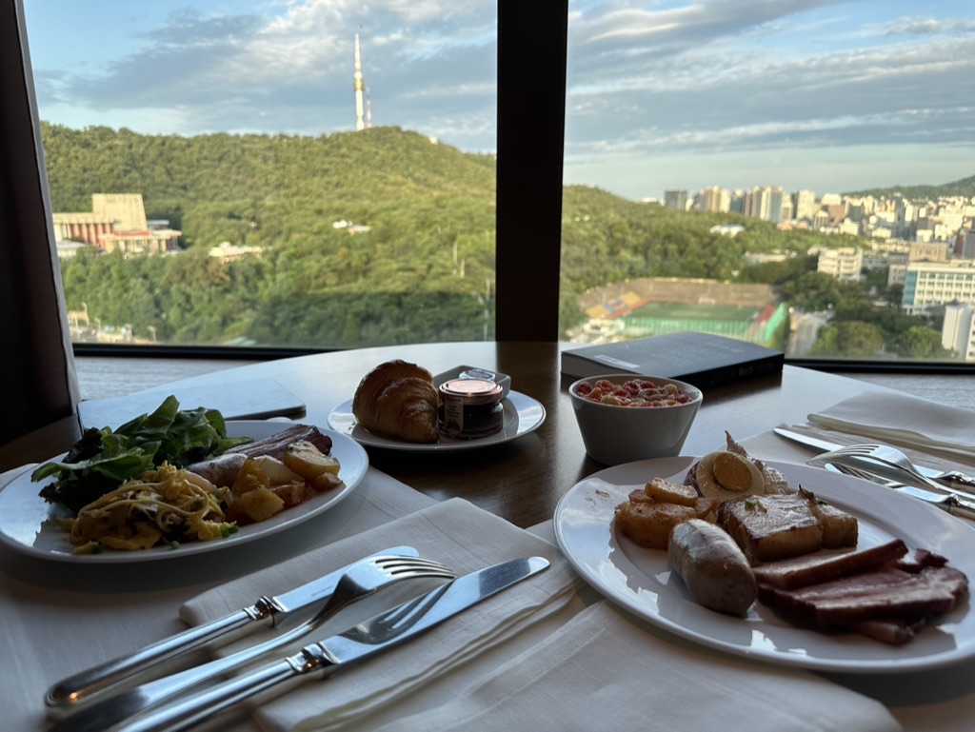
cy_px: 366
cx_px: 488
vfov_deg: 56.9
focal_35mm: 24
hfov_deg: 71.6
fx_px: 676
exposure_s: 1/580
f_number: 1.78
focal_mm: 6.86
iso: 80
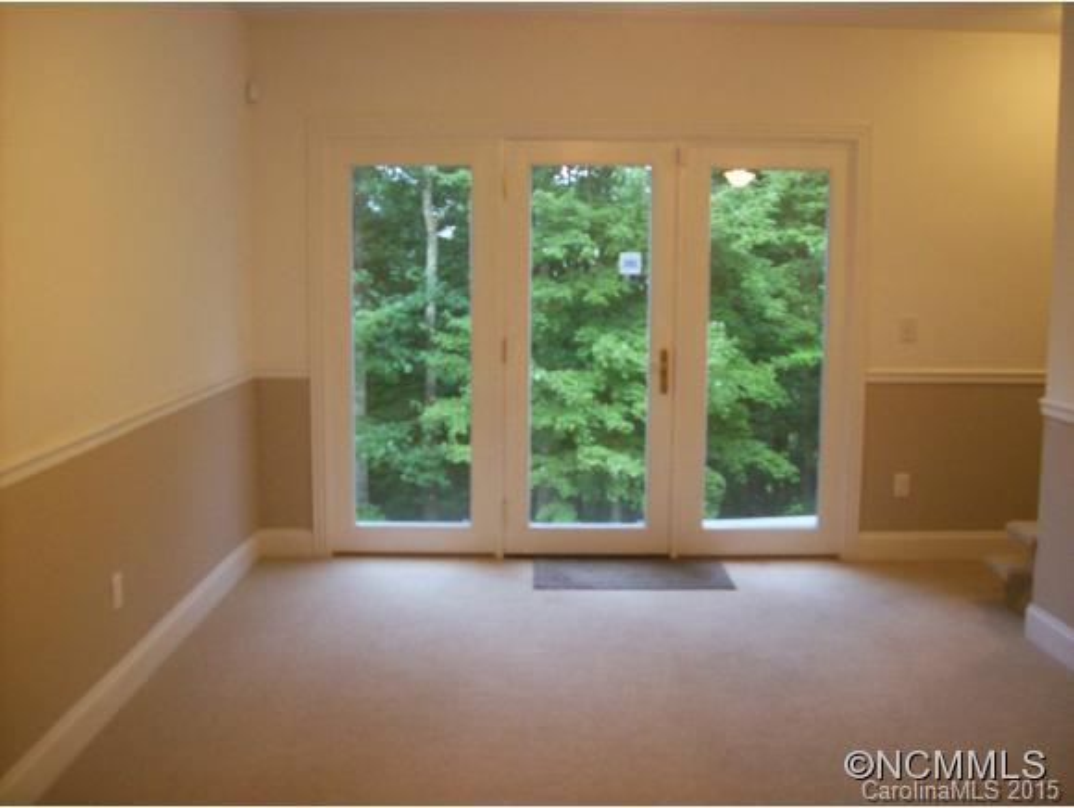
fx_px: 1118
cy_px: 404
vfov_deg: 39.7
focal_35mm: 36
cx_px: 537
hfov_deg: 51.3
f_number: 2.7
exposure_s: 1/13.4
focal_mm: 6
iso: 200
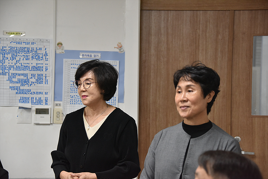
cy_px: 90
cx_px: 134
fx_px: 685
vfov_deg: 14.9
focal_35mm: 92
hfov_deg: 22.1
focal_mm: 92
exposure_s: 1/125
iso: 2500
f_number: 5.3
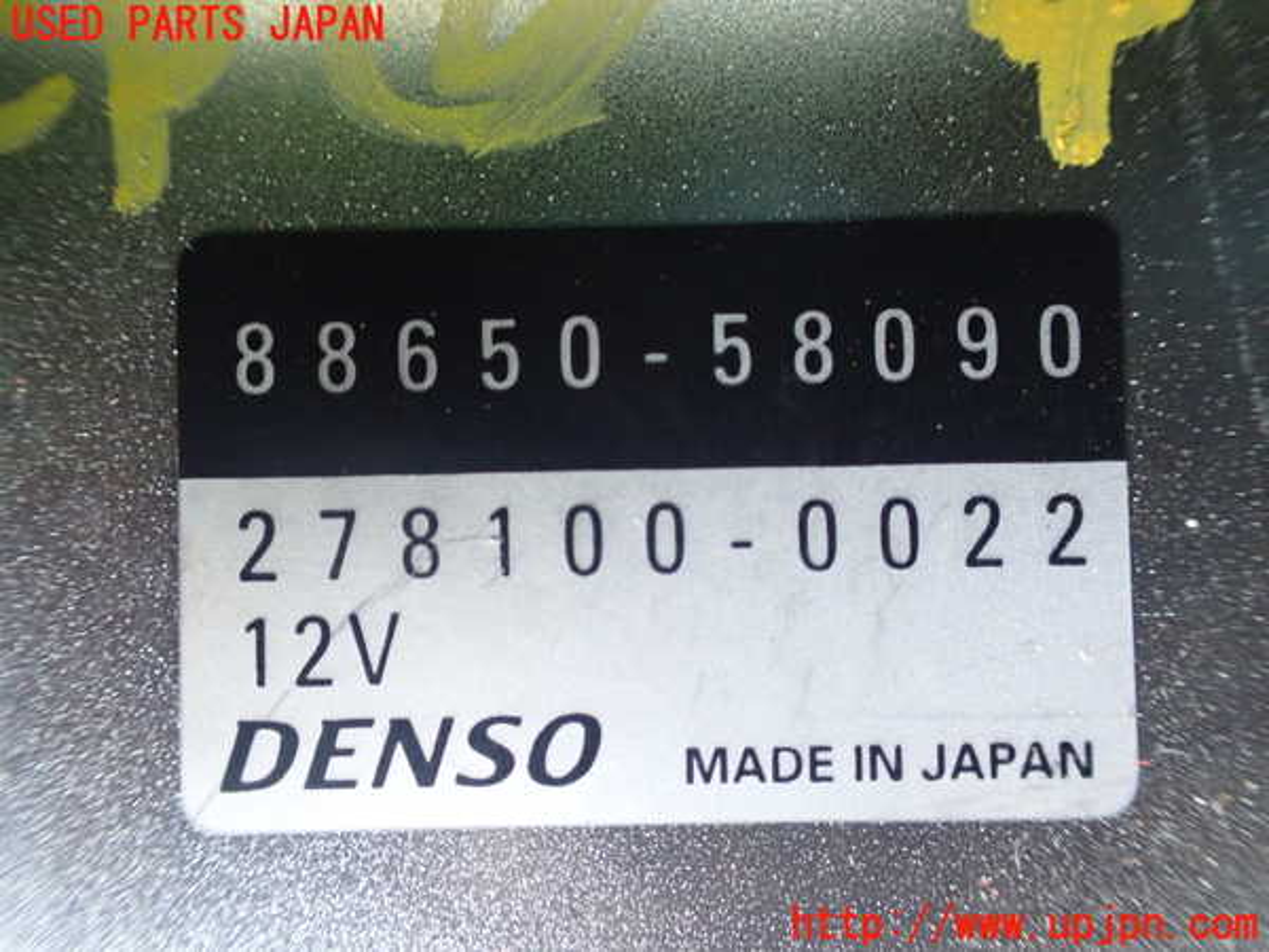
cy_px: 476
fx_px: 1100
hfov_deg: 60.0
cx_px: 634
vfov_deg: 46.8
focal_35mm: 30
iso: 800
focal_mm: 5.4
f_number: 2.3
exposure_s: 1/60
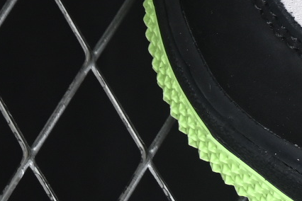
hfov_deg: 4.1
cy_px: -303
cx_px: 910
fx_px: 4110
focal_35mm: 490
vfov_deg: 2.8
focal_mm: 50
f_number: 6.3
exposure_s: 1/50
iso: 160
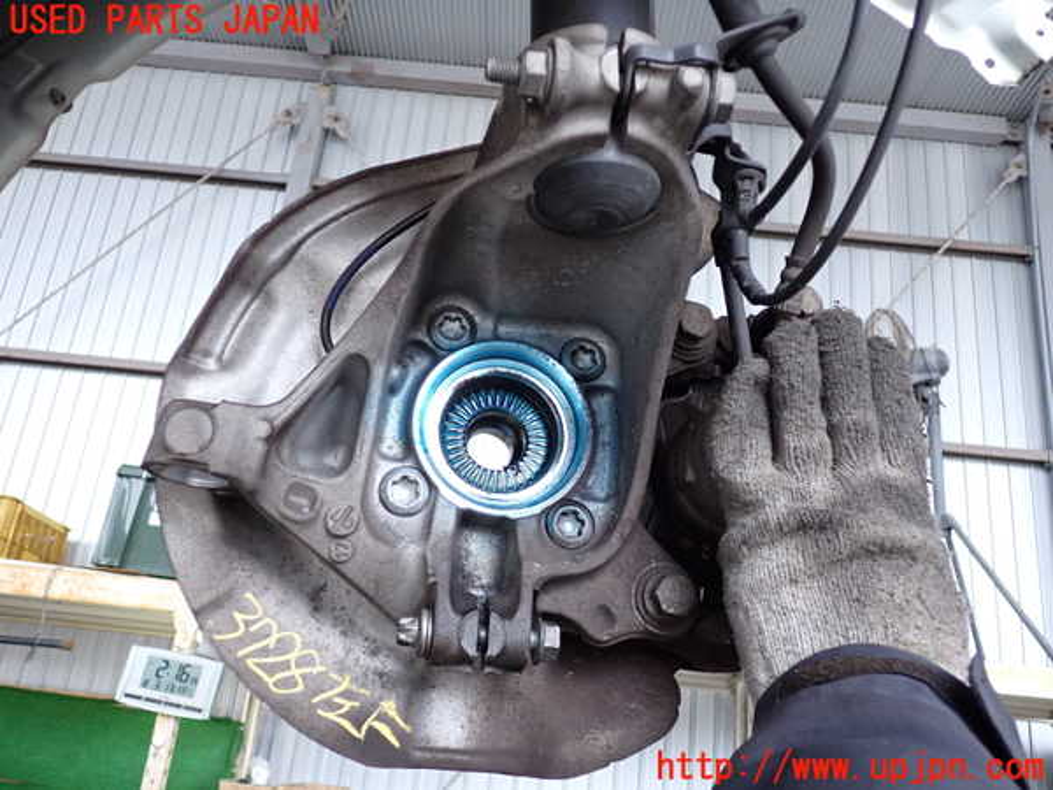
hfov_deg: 60.0
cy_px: 395
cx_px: 526
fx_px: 913
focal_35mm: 30
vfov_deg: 46.8
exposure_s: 1/125
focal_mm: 5.4
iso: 400
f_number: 2.3
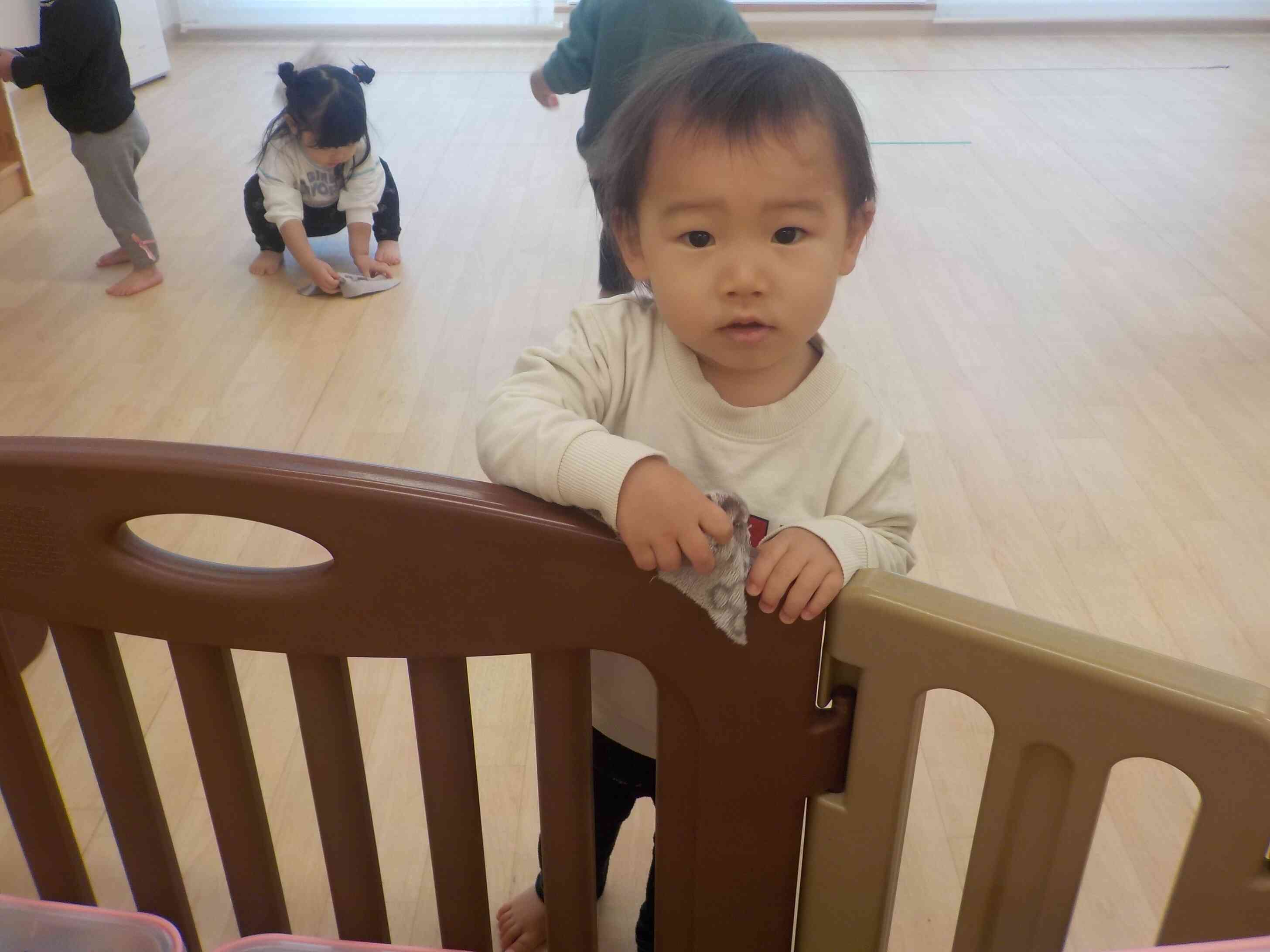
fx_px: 1101
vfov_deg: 46.8
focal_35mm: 30
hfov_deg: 60.0
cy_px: 476
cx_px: 635
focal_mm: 4.1
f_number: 3.3
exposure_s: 1/60
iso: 125
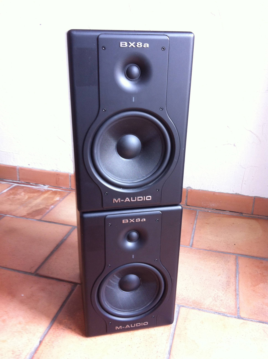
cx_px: 134
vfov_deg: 52.7
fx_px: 362
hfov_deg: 40.6
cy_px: 180
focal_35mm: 35
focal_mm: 3.85
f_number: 2.8
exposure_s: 1/20
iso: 80
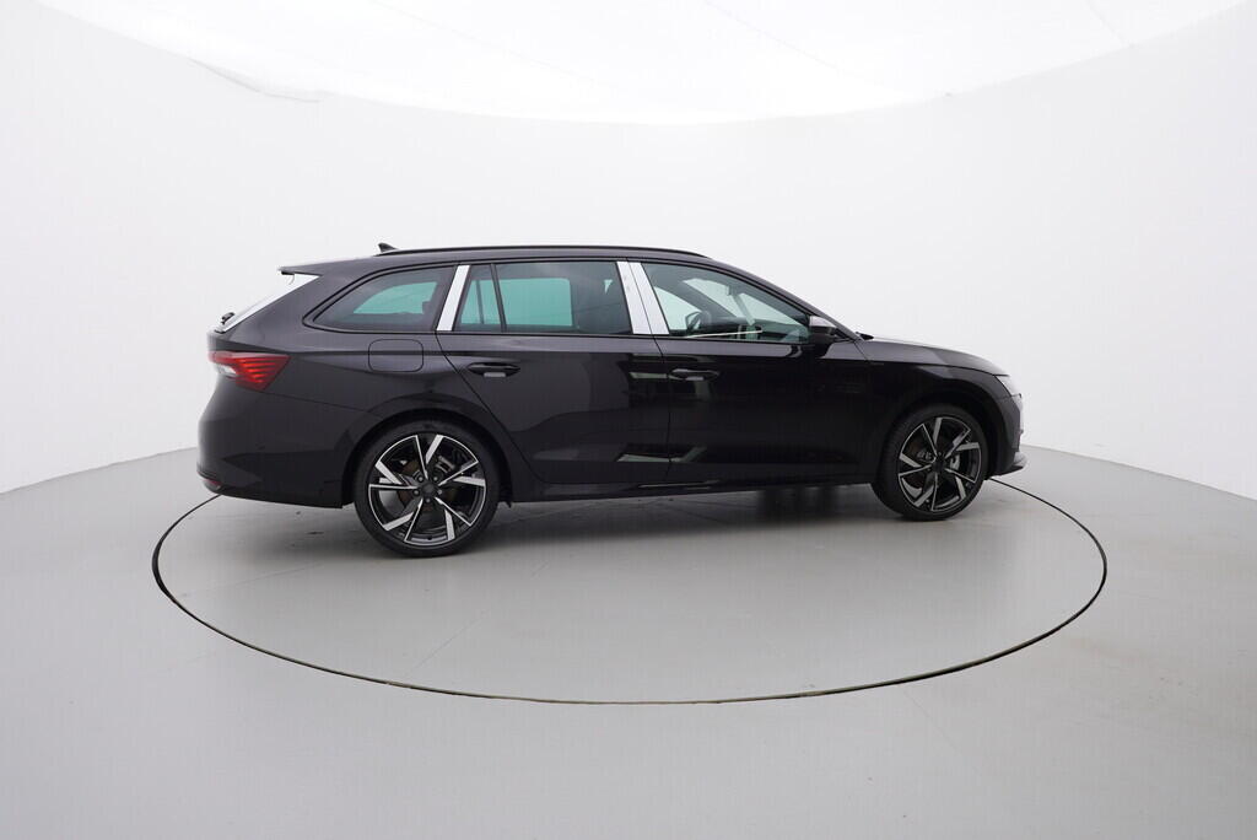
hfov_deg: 77.3
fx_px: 786
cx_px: 628
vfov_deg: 56.2
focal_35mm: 22
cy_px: 420
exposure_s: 1/80
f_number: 5
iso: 200
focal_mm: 15
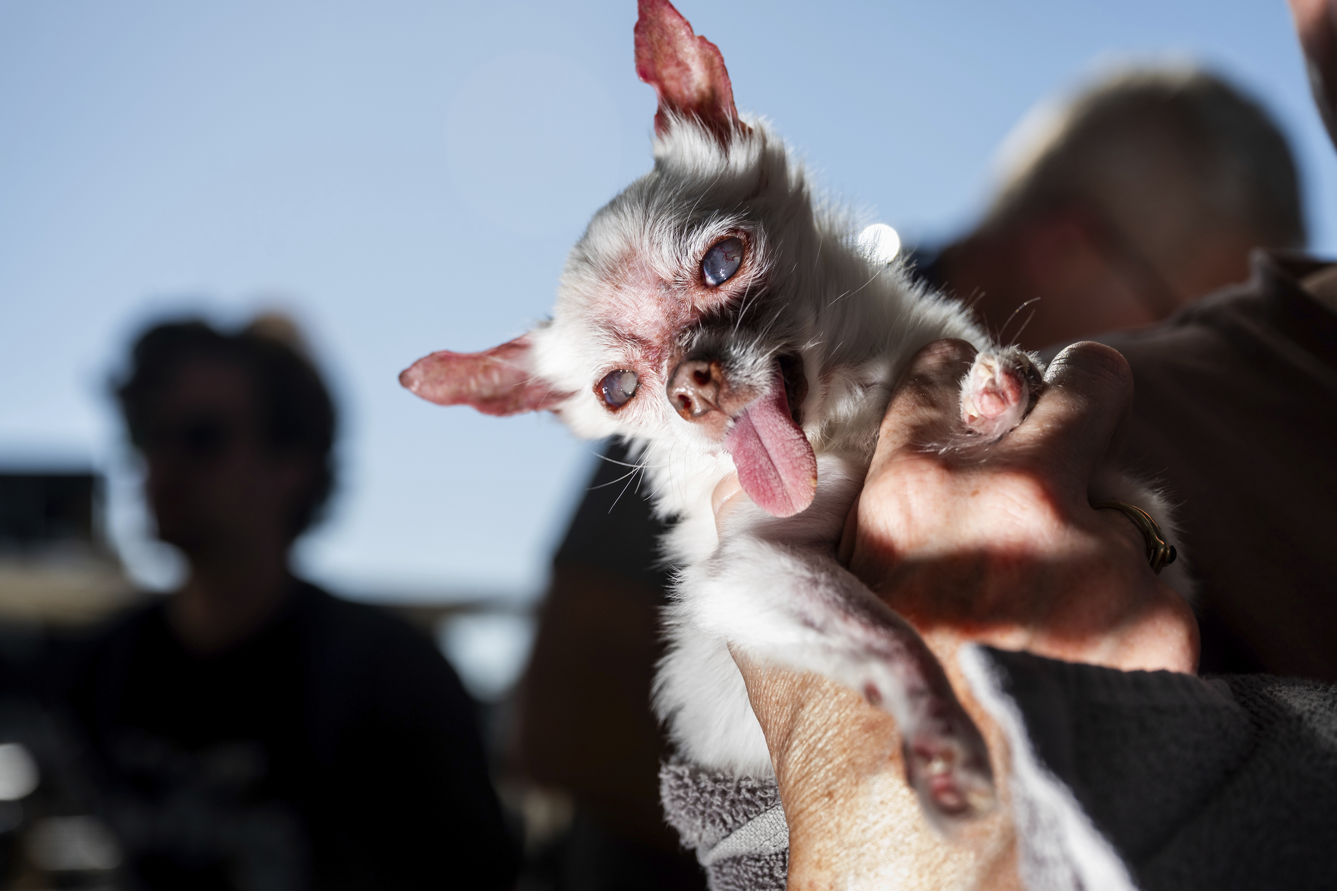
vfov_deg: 23.0
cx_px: 668
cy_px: 446
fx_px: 2191
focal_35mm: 59
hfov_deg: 33.9
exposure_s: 1/2000
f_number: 4.8
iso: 200
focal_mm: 59
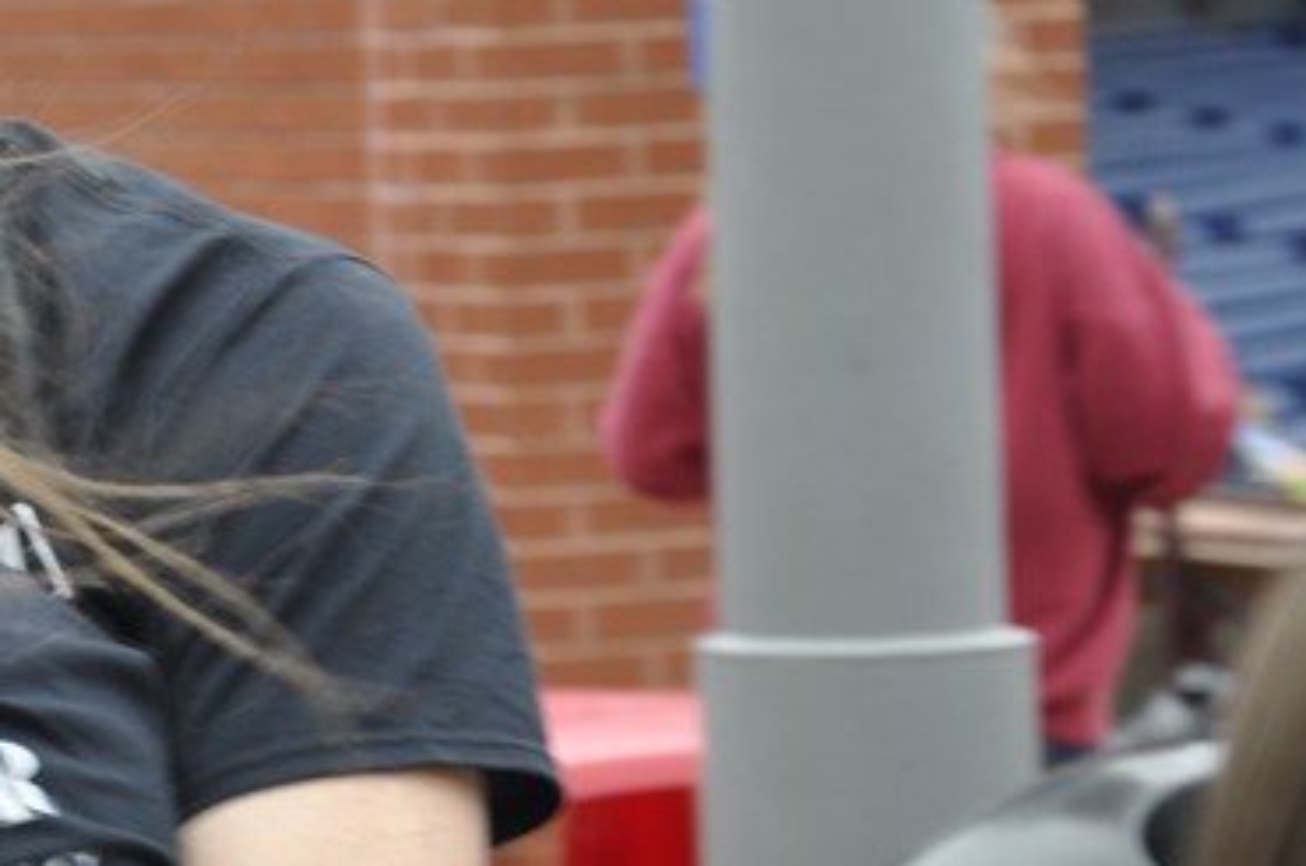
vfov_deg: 5.1
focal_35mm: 267
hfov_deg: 7.7
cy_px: 155
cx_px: -42
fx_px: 9669
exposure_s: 1/100
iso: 400
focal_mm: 66
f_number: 5.3
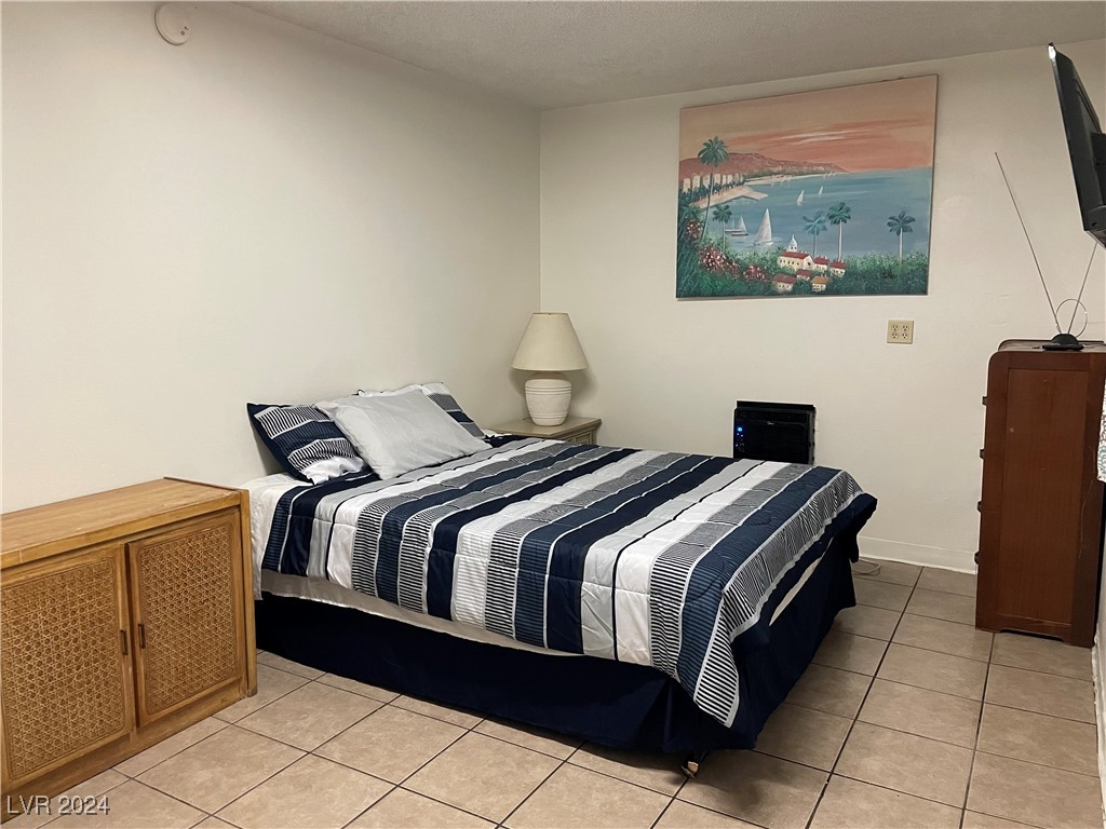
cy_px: 414
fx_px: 831
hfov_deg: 67.3
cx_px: 553
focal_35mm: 26
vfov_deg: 53.1
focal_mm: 4.2
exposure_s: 1/60
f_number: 1.6
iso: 400
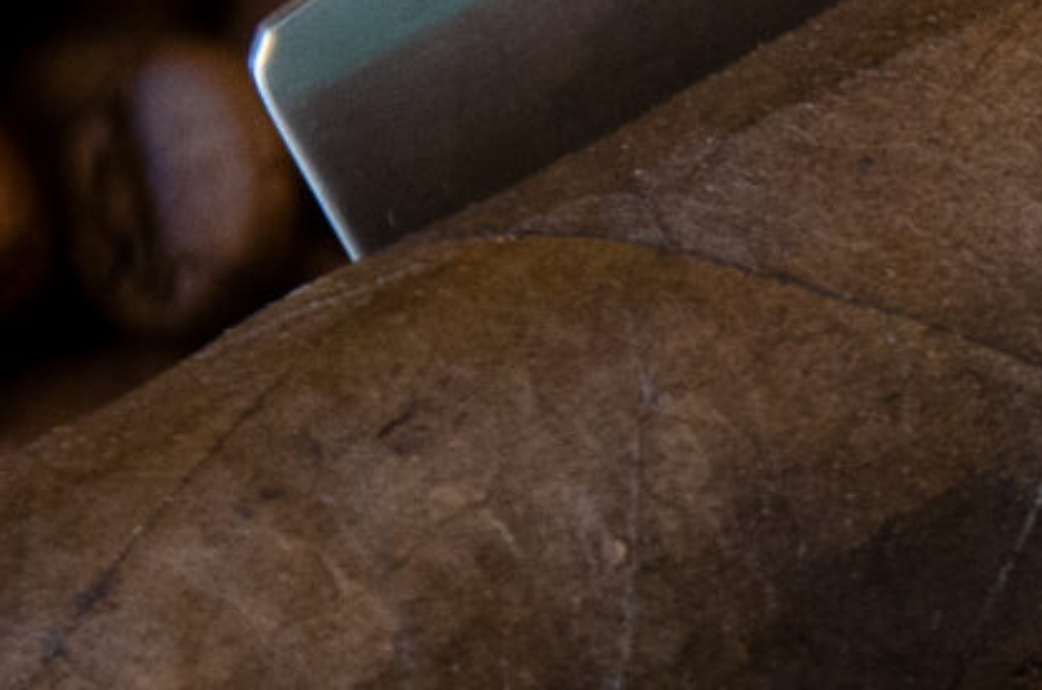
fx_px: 21378
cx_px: 1740
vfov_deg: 1.9
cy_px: 248
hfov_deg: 2.8
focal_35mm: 740
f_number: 5.3
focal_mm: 80
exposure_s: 1/30
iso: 800
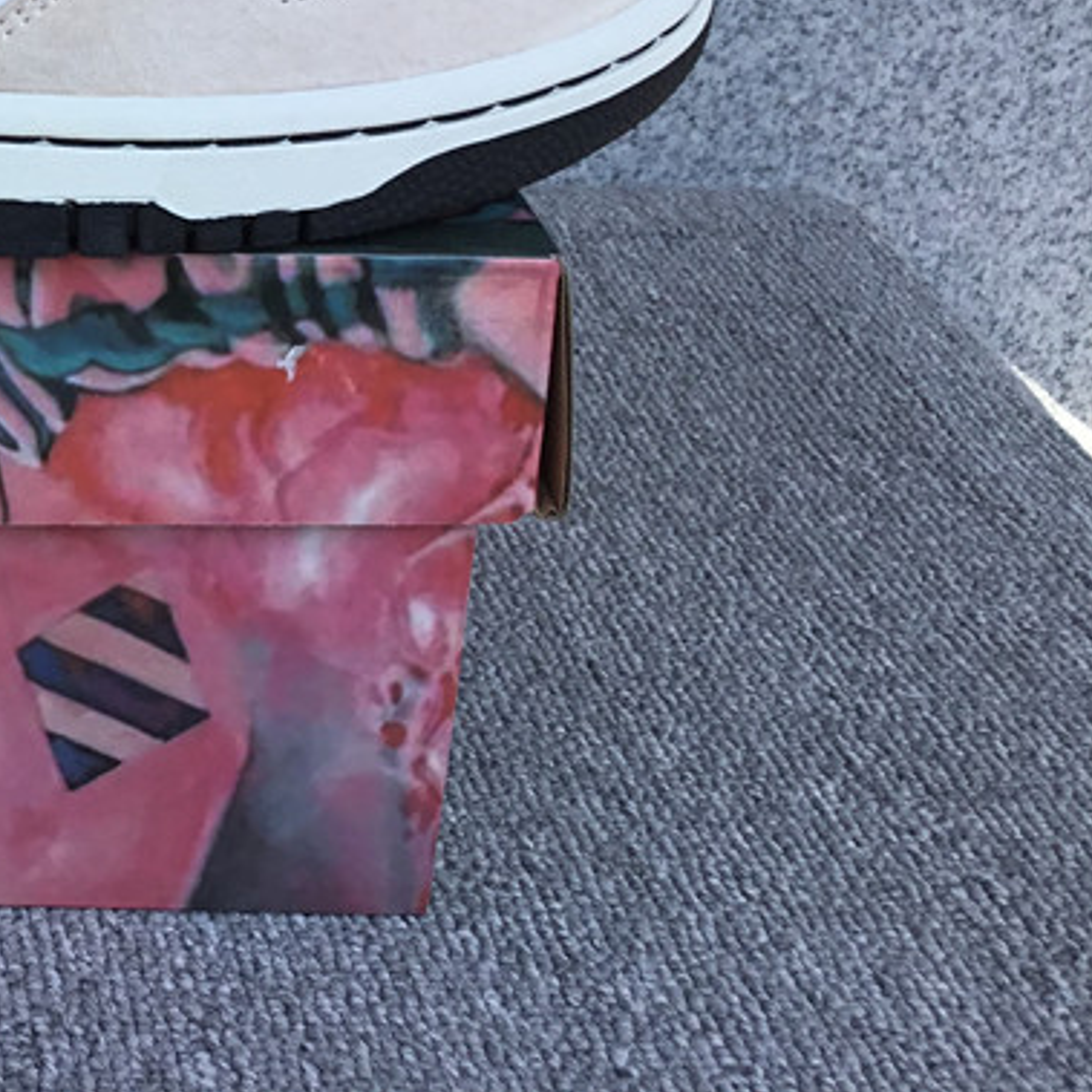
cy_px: 125
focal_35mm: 65
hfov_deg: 24.2
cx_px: -196
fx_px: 2320
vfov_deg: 25.7
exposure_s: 1/604
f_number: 2.4
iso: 25
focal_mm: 3.3
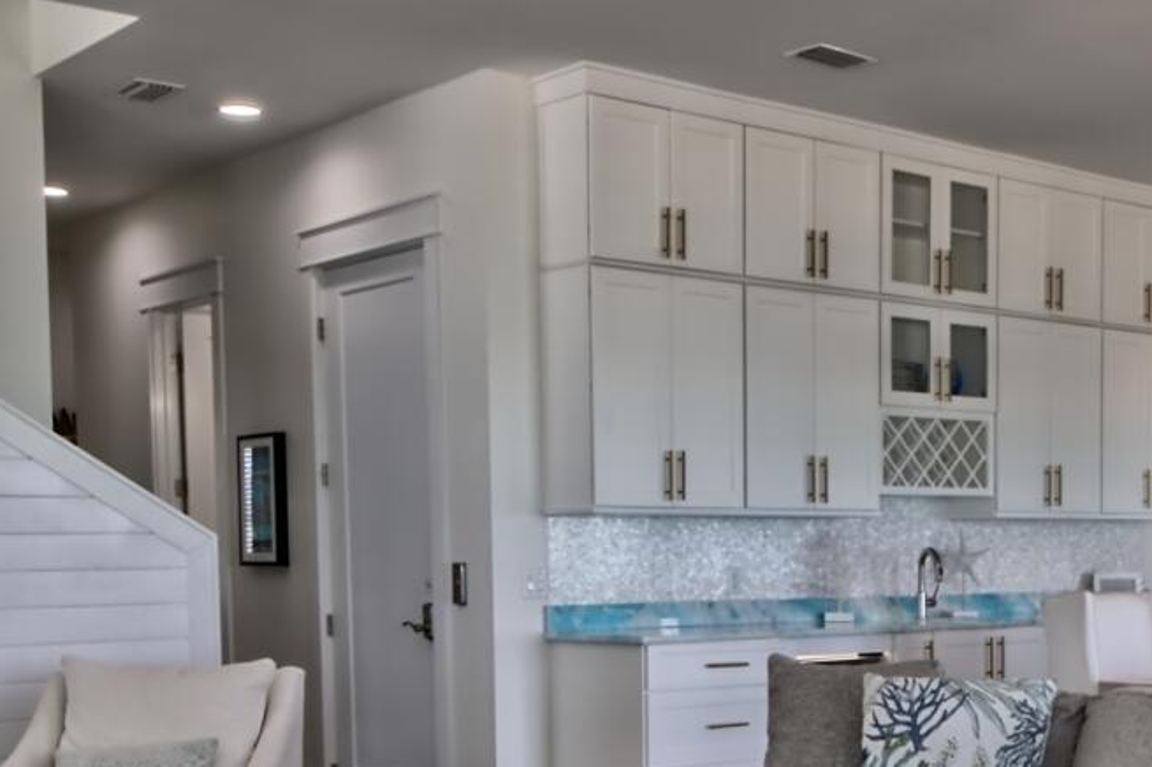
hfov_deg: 35.6
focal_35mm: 55
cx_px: 828
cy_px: 704
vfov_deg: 23.9
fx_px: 1759
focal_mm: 12
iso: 200
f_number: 19
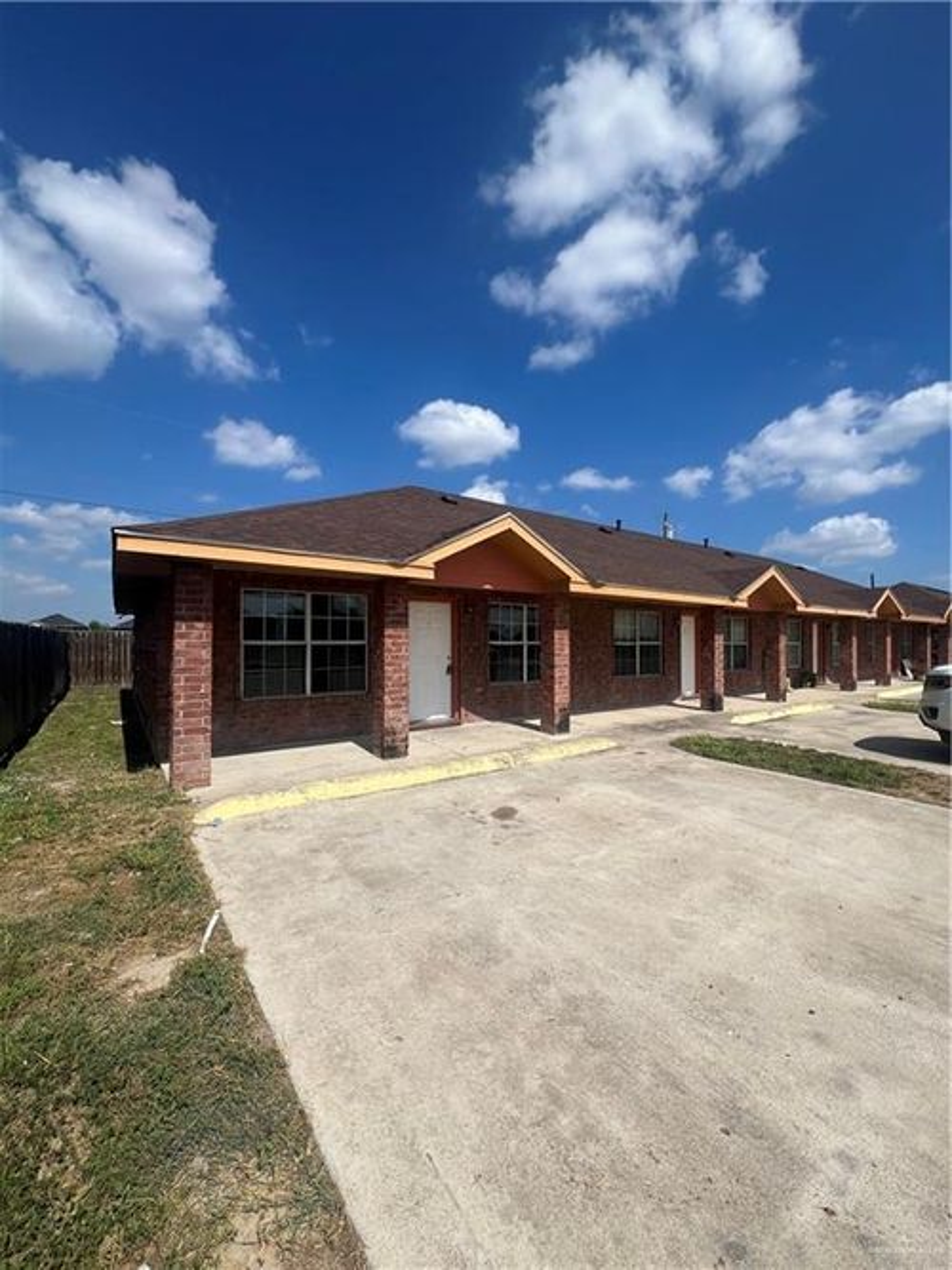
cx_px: 476
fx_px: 477
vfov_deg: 106.2
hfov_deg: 89.9
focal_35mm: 13
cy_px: 635
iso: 32
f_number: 1.8
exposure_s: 1/2801
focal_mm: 1.57
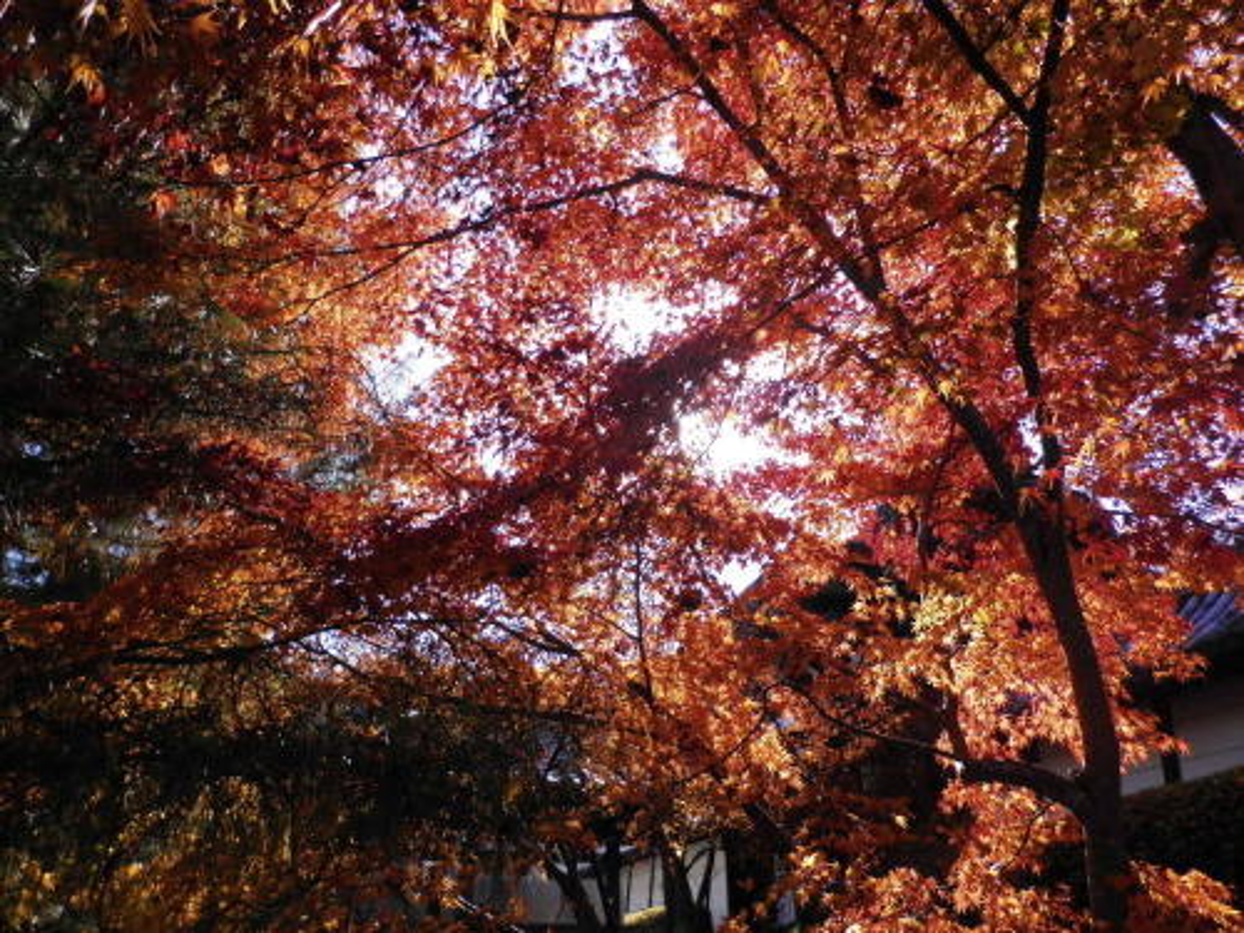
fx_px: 970
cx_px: 622
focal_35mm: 27
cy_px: 466
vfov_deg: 51.4
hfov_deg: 65.3
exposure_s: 1/320
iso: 64
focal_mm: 4.9
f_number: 3.2
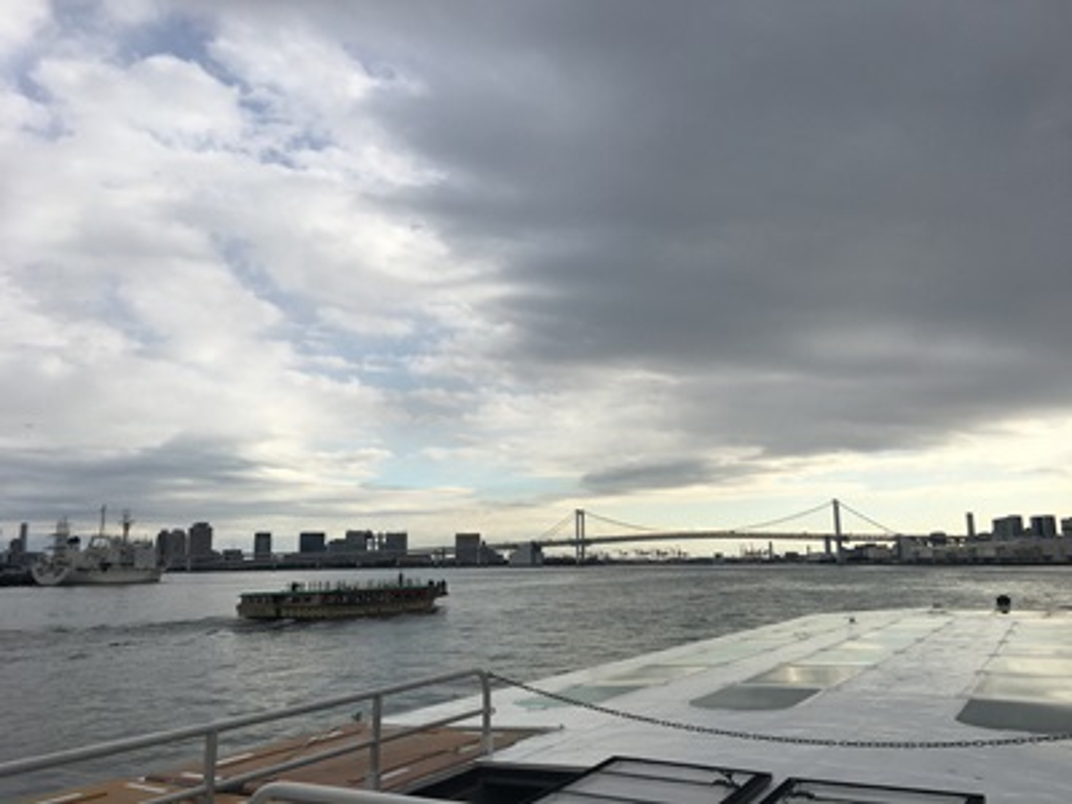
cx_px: 536
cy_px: 402
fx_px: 898
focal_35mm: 29
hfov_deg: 61.7
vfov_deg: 48.2
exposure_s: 1/1972
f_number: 2.2
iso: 25
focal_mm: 4.15
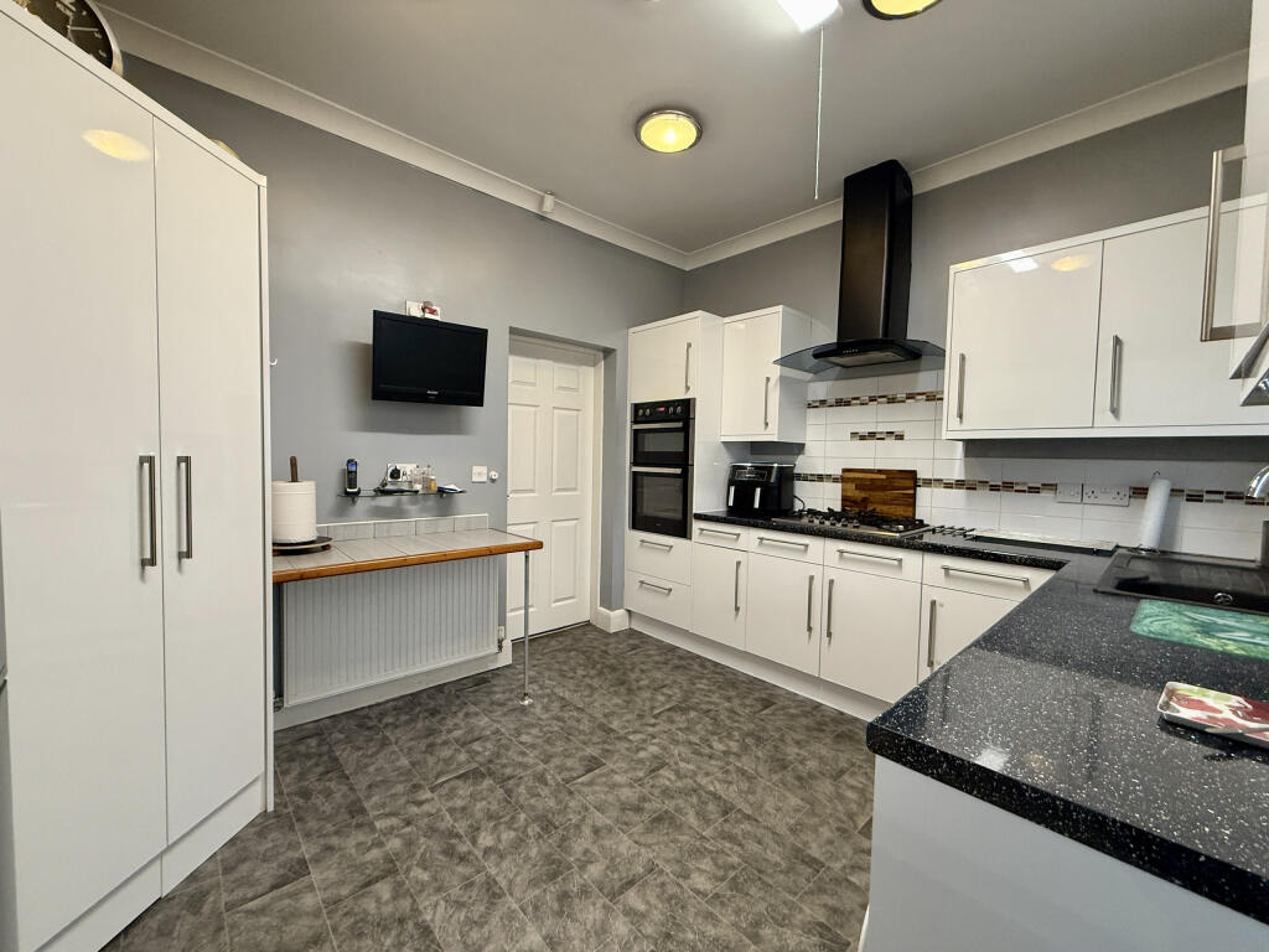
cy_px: 476
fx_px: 513
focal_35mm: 14
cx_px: 634
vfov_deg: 85.7
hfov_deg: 102.1
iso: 320
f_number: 2.2
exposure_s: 1/100
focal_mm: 2.22
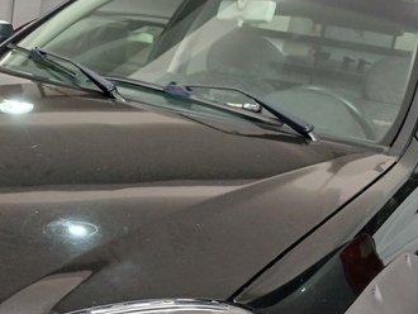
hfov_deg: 30.0
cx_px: 81
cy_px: 280
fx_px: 761
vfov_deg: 22.8
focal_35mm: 63
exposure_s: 1/60
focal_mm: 3.98
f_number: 1.8
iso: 200
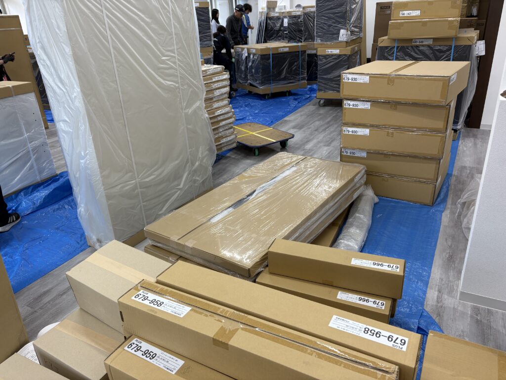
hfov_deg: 67.3
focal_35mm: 26
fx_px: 380
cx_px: 253
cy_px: 190
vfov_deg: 53.1
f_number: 1.6
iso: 80
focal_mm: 5.96
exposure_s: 1/121
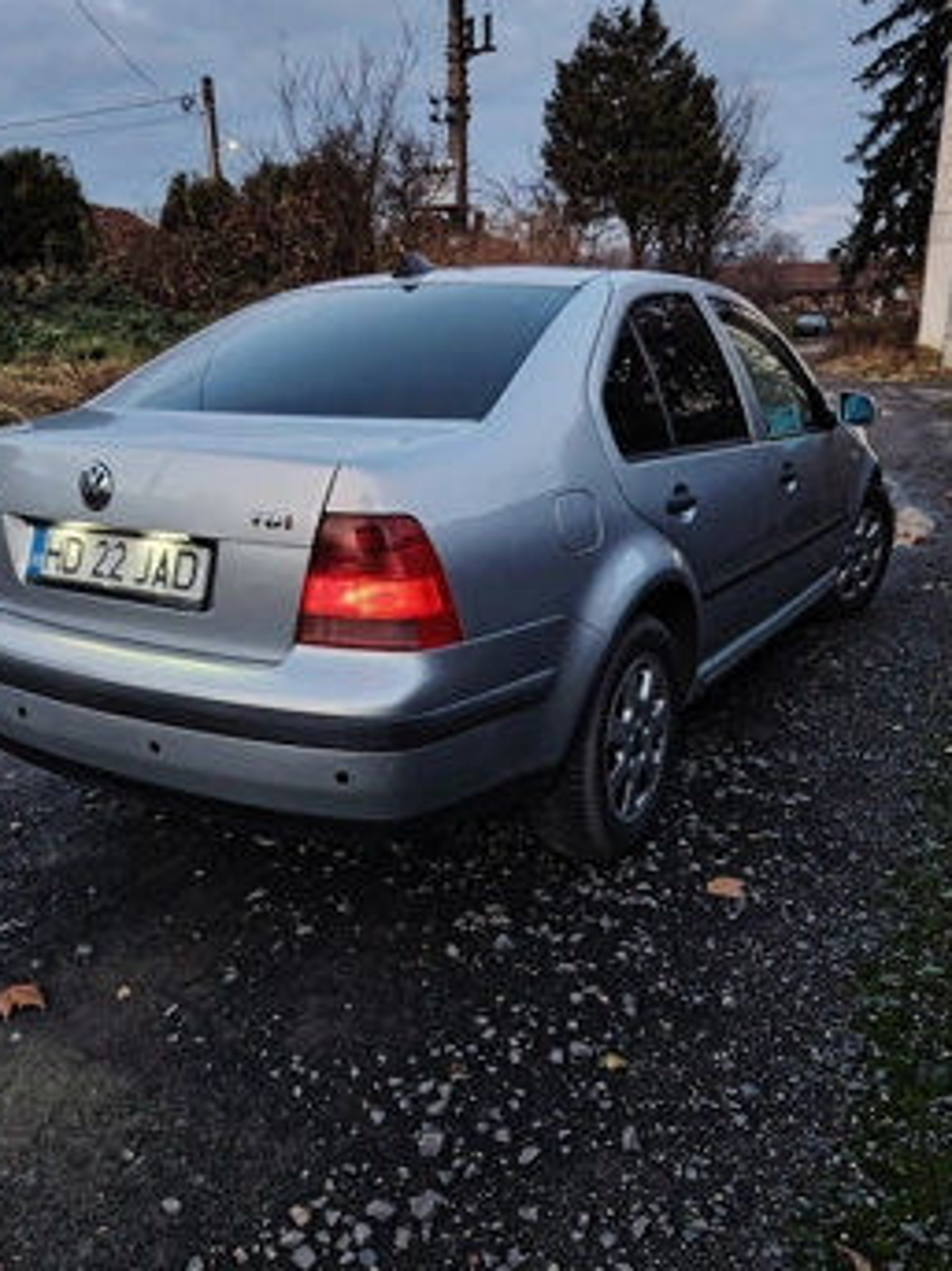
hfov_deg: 49.7
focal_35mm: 28
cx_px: 445
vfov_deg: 63.5
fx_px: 1027
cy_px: 648
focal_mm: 5.25
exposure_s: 1/25
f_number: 1.75
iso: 528
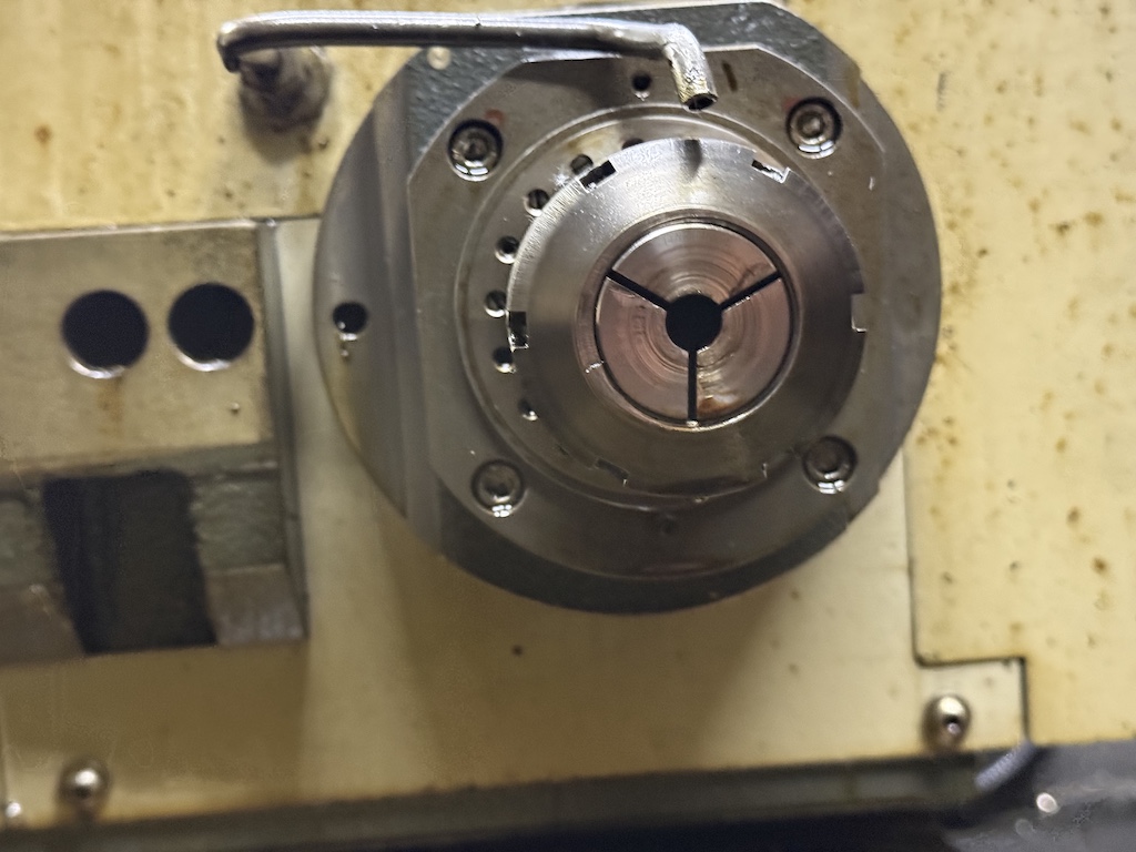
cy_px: 426
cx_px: 568
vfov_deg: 30.3
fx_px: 1575
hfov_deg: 39.7
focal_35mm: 48
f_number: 1.78
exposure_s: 1/30
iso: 640
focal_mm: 6.76
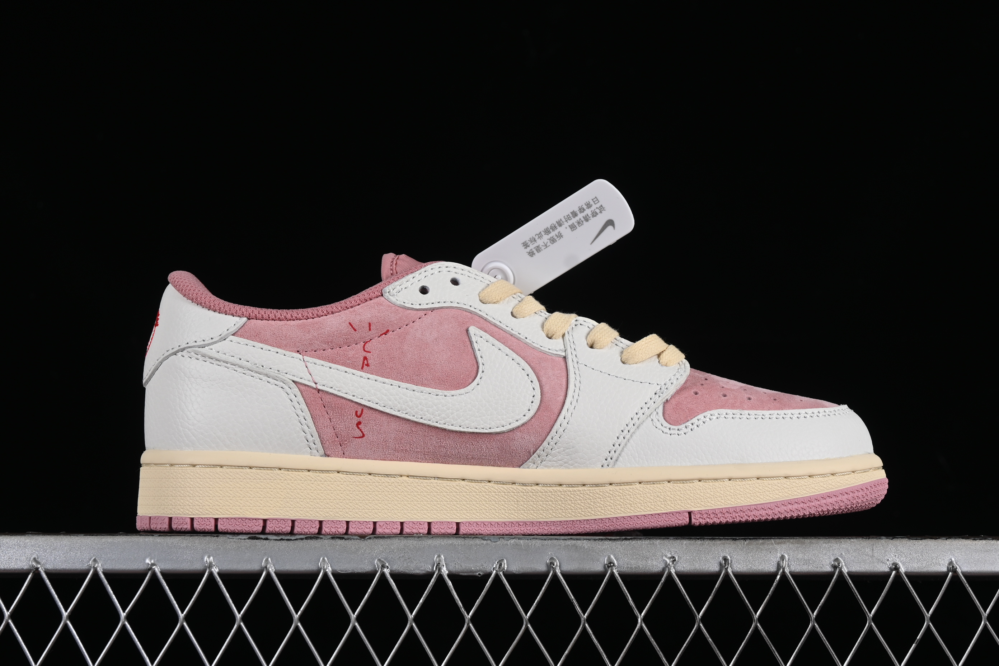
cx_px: 500
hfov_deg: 27.0
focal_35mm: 75
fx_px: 2081
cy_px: 333
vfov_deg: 18.2
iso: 160
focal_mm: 50
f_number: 8
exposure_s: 1/80
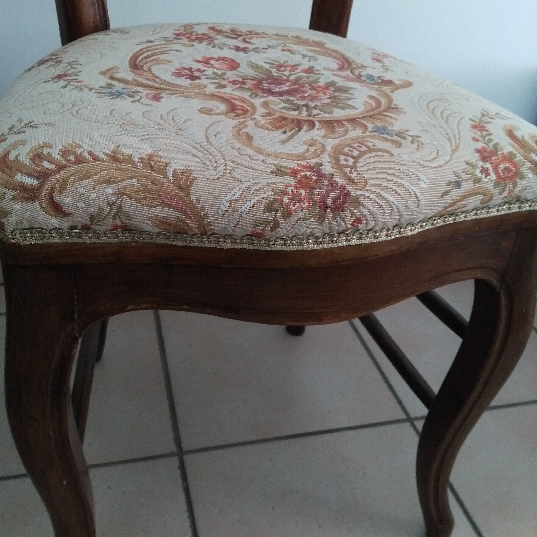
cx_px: 264
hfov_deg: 48.4
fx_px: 597
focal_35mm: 34
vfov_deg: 48.1
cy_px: 206
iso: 576
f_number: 2
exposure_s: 1/33
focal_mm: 2.96
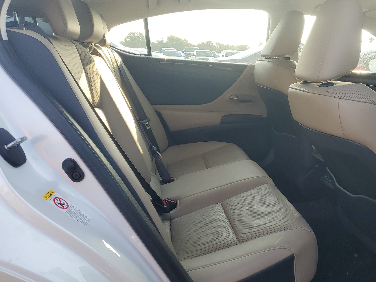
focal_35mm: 32
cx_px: 229
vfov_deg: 44.1
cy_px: 127
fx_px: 348
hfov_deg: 56.3
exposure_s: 1/476
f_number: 1.5
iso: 50
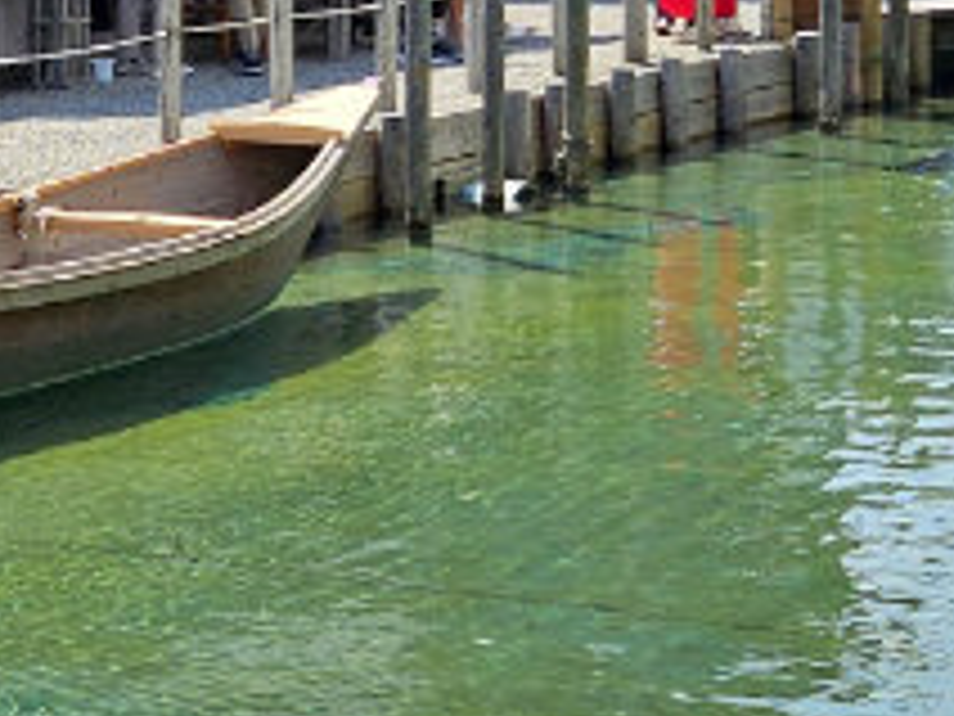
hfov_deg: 14.9
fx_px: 3583
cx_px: -18
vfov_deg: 11.3
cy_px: -41
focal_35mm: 130
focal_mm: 5.4
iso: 25
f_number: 1.8
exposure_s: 1/1859
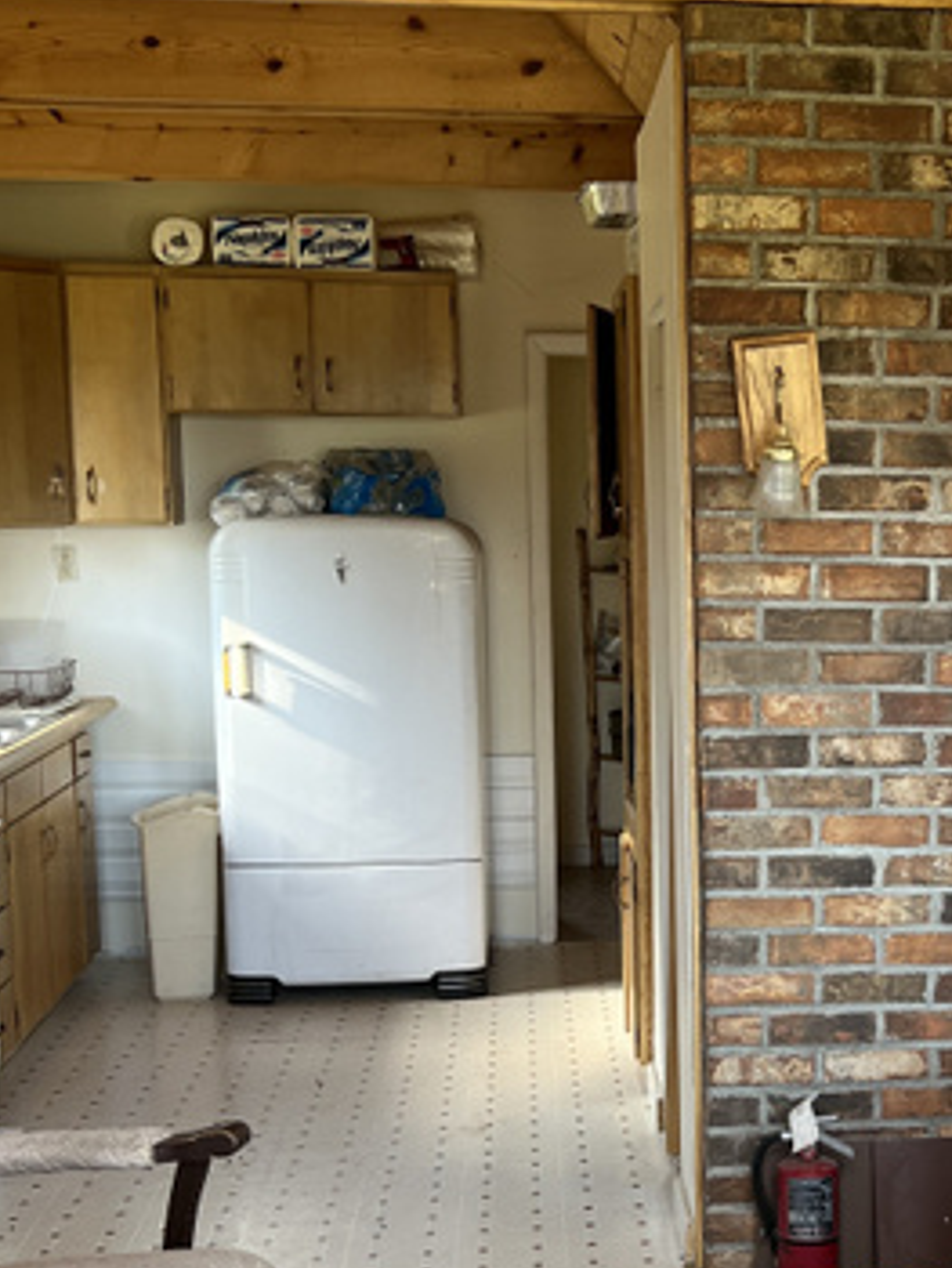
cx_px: 796
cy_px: 848
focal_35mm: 57
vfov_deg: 33.5
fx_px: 2088
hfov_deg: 25.1
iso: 100
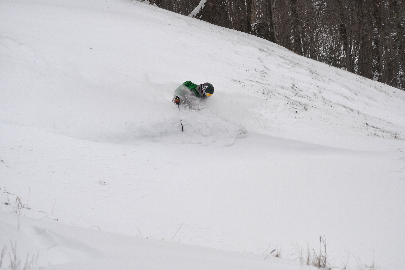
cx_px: 202
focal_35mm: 142
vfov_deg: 9.6
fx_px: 1603
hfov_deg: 14.4
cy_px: 135
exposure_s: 1/1250
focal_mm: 95
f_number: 5
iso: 400
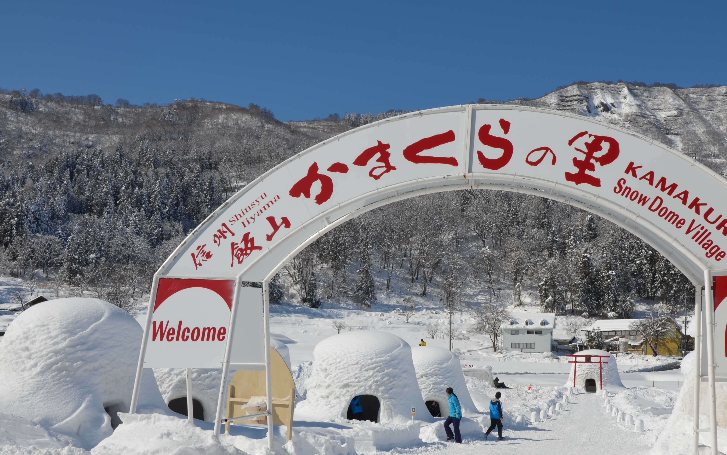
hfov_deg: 42.5
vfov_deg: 27.3
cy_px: 283
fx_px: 931
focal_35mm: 47
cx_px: 430
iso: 100
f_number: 11
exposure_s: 1/500
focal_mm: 24
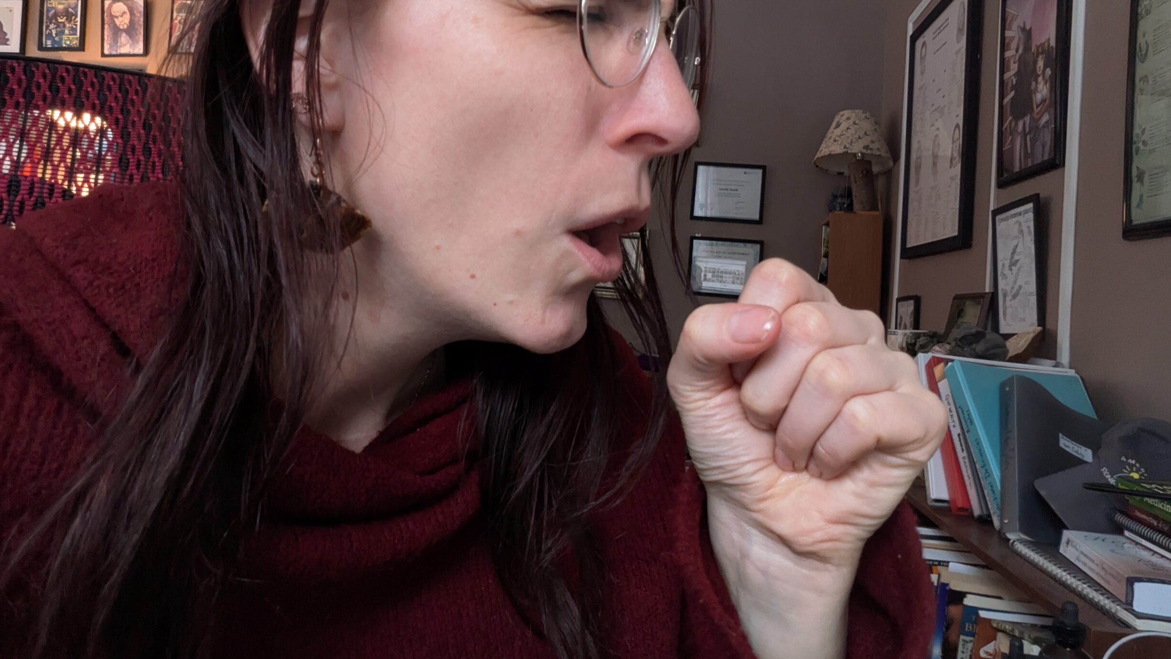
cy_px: 285
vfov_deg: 47.6
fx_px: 745
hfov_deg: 76.3
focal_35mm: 24
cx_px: 597
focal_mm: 2.74
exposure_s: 1/60
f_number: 2.2
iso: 419
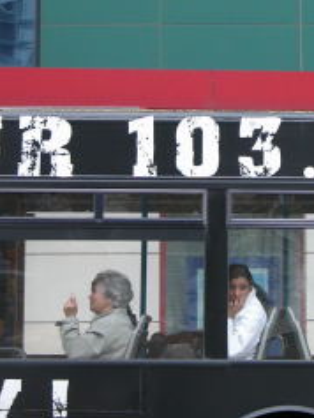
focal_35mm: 178
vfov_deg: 11.1
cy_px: 67
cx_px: 259
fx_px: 2151
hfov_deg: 8.3
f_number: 3.5
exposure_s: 1/166
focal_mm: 22.3
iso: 200
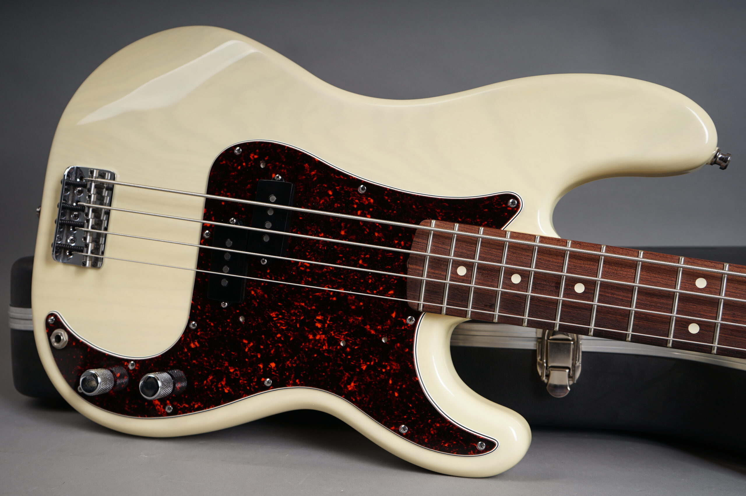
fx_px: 766
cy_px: 248
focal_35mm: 37
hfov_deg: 51.9
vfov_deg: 35.9
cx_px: 373
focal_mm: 37
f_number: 7.1
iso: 160
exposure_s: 1/160
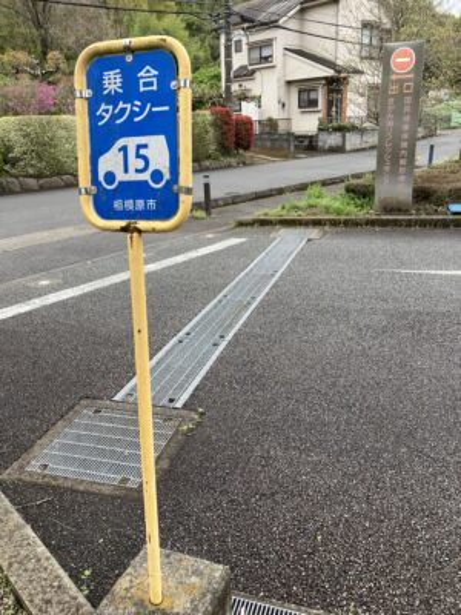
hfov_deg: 49.7
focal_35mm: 28
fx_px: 497
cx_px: 230
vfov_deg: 63.4
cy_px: 308
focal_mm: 3.99
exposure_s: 1/486
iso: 32
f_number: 1.8
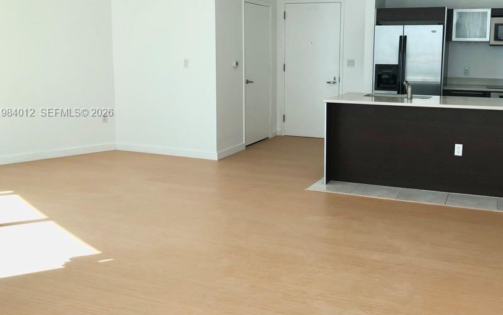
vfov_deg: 33.4
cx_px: 302
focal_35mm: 38
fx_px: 521
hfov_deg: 51.2
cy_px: 113
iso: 20
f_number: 1.8
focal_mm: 3.99
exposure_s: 1/232
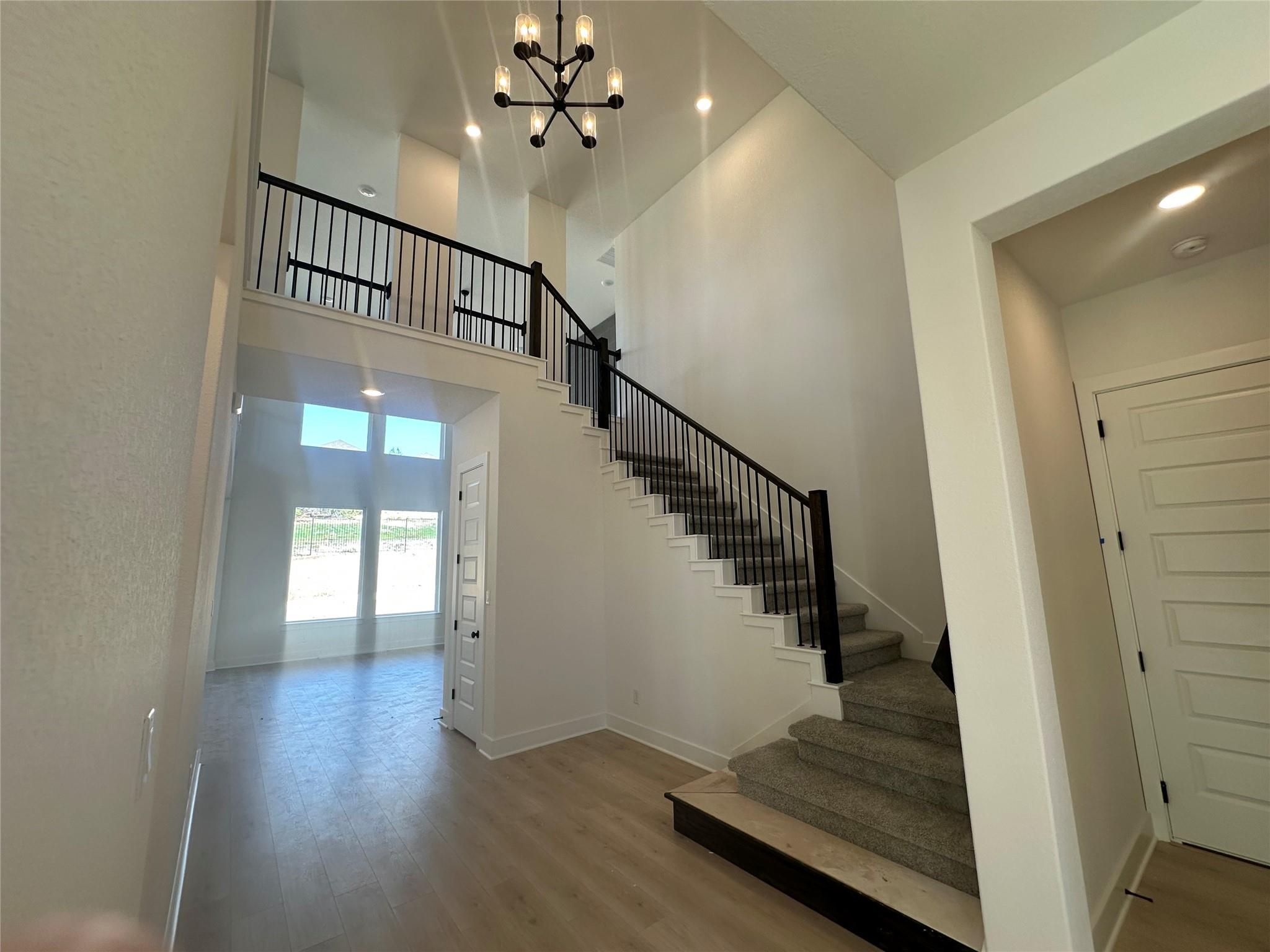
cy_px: 476
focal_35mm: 14
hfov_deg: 102.1
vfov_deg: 85.7
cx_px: 635
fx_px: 514
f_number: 2.2
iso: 100
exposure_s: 1/120
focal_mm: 2.22
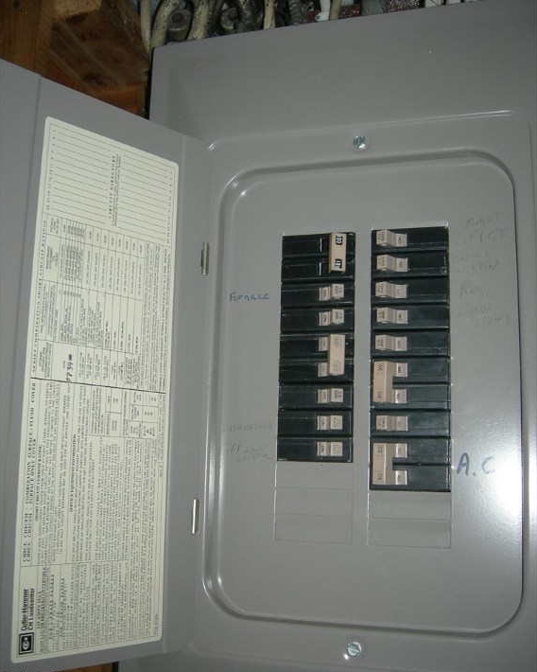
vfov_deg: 47.9
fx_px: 755
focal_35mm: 38
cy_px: 333
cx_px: 269
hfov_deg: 39.2
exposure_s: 1/60.1
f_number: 2.7
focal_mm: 7.5
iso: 64
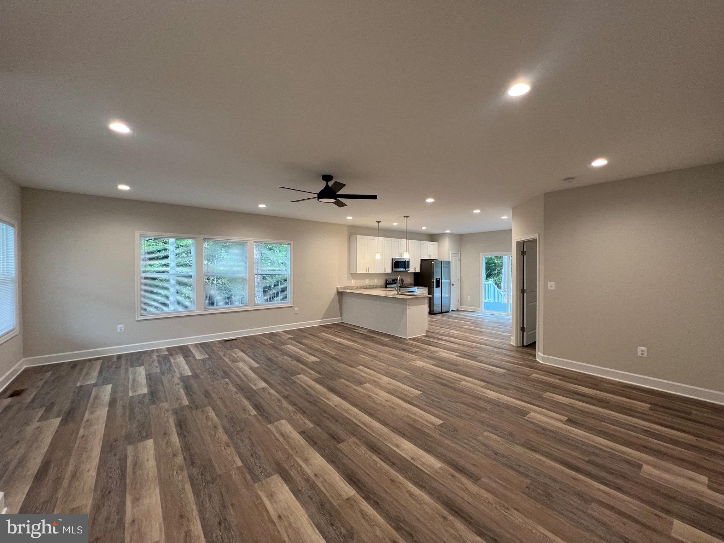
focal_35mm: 13
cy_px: 272
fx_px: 272
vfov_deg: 89.9
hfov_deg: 106.2
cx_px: 362
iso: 160
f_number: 1.8
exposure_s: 1/60
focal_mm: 1.57
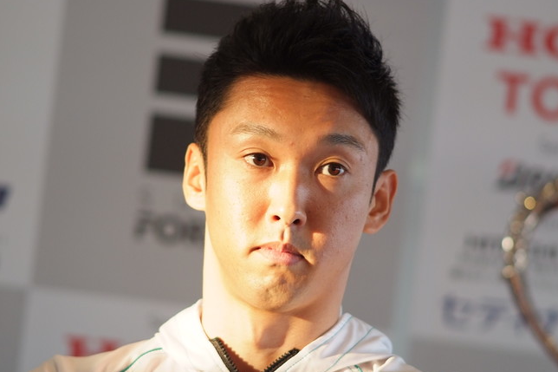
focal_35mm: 302
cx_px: 268
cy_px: 197
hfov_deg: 6.8
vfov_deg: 4.5
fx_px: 4680
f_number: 2.8
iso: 800
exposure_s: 1/125
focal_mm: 180
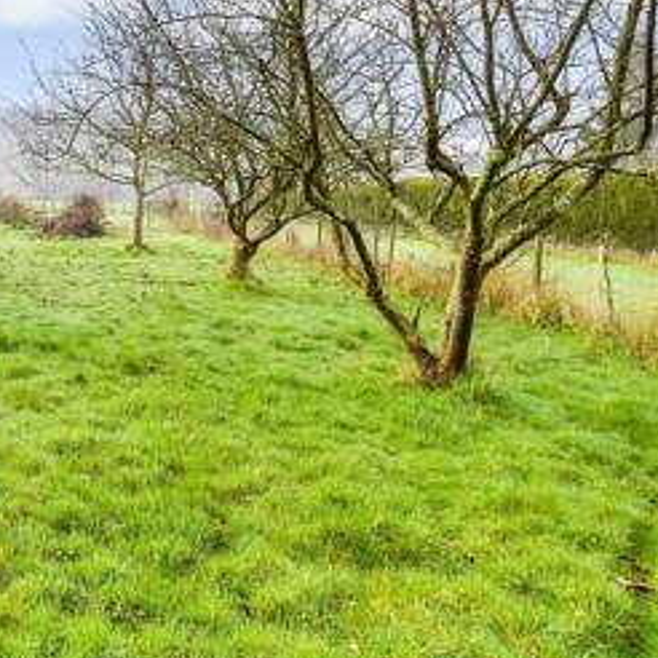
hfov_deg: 36.9
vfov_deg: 46.3
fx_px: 731
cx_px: -135
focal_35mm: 34
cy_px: 148
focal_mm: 10
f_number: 8
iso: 320
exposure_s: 1/400
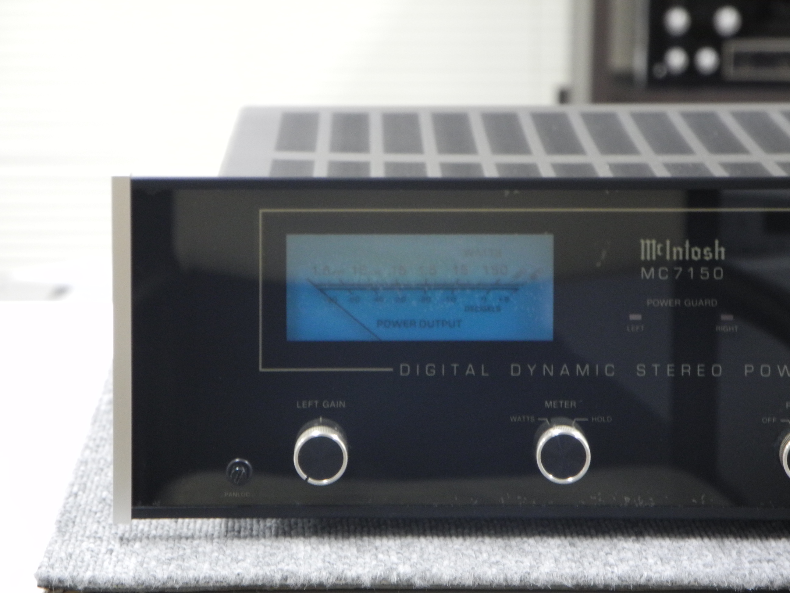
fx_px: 3948
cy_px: 296
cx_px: 395
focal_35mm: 173
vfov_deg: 8.6
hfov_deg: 11.4
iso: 400
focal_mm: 37
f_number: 5.6
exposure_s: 1/13
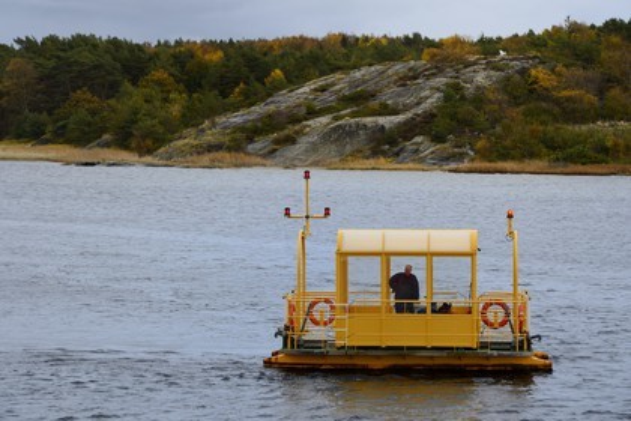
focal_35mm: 130
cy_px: 210
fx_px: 2278
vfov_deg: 10.5
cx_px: 316
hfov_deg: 15.8
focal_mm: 130
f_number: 8
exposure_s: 1/320
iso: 800
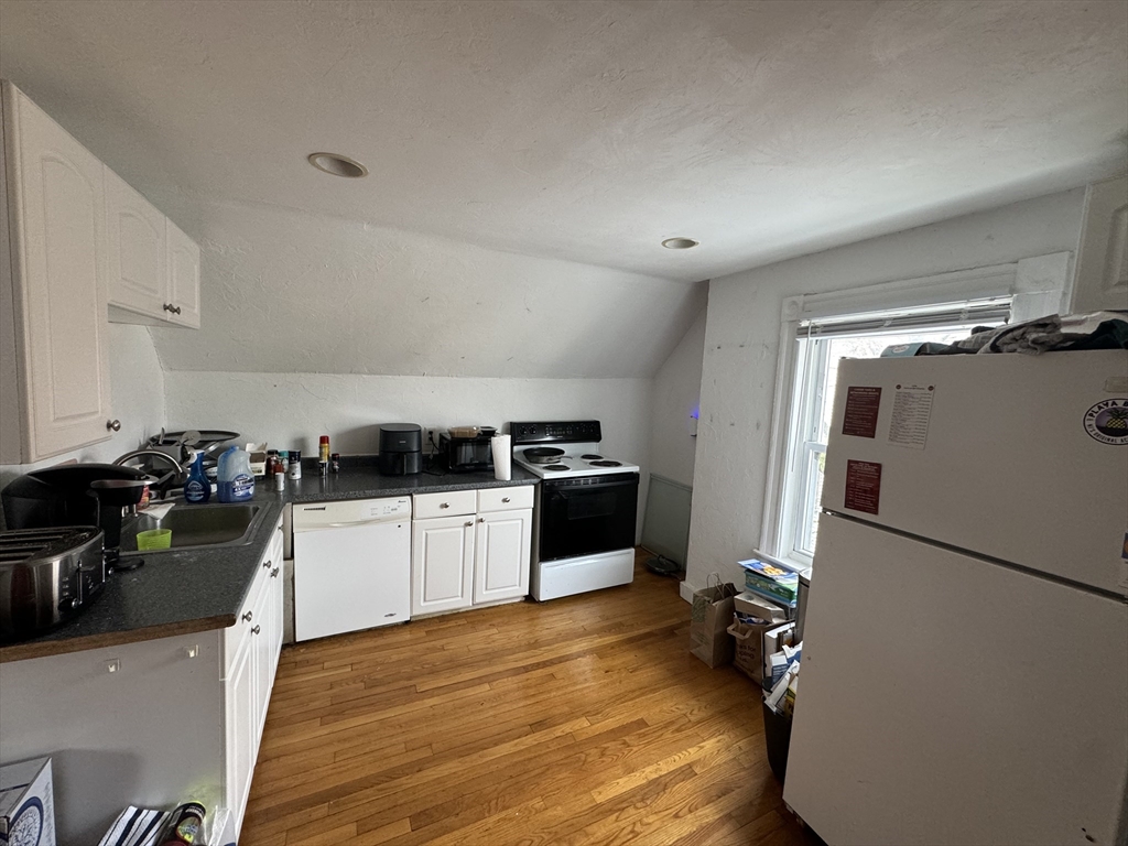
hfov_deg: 102.1
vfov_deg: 85.7
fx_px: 456
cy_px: 423
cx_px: 564
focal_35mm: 14
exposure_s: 1/99
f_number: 2.2
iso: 200
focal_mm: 2.22
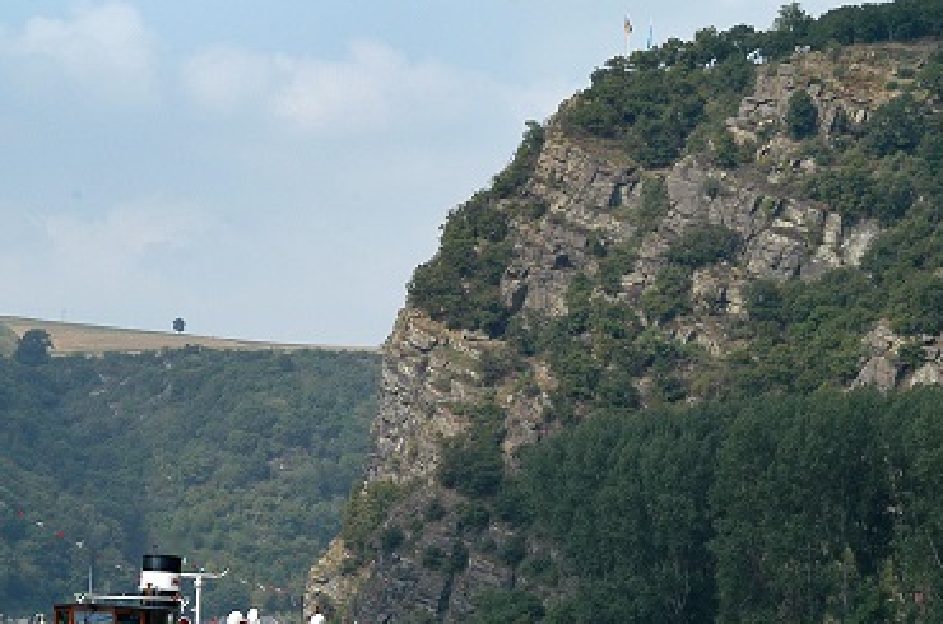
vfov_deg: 8.5
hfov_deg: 12.8
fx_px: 4208
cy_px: 442
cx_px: 431
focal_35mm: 161
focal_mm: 62
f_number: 9
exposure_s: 1/320
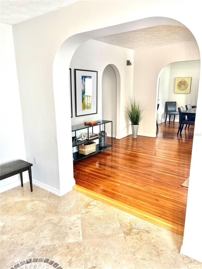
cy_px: 134
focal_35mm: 26
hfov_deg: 53.1
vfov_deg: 67.3
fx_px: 202
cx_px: 101
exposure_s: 1/120
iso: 64
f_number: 1.5
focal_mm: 5.7
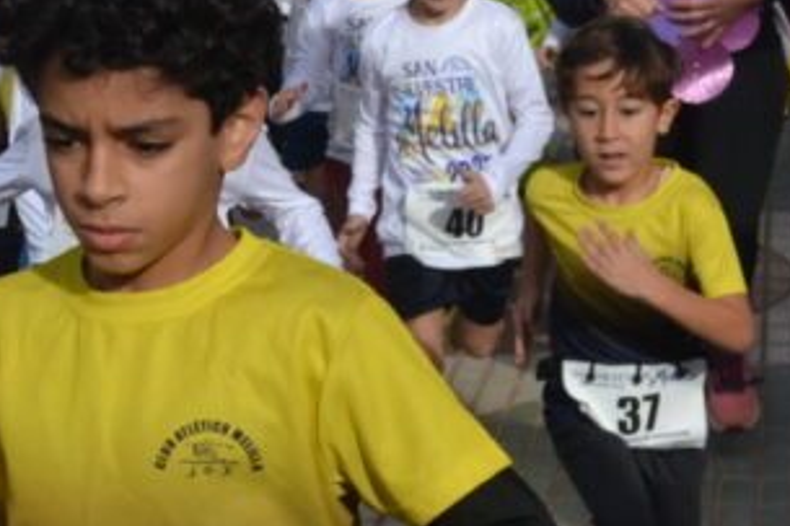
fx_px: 2654
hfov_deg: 16.5
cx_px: -65
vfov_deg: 11.3
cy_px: 145
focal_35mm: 121
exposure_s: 1/1600
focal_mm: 24
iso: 400
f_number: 6.3
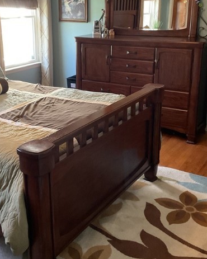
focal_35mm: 47
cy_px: 106
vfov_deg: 39.4
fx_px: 360
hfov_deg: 31.9
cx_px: 73
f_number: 1.8
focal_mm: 3
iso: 200
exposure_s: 1/40
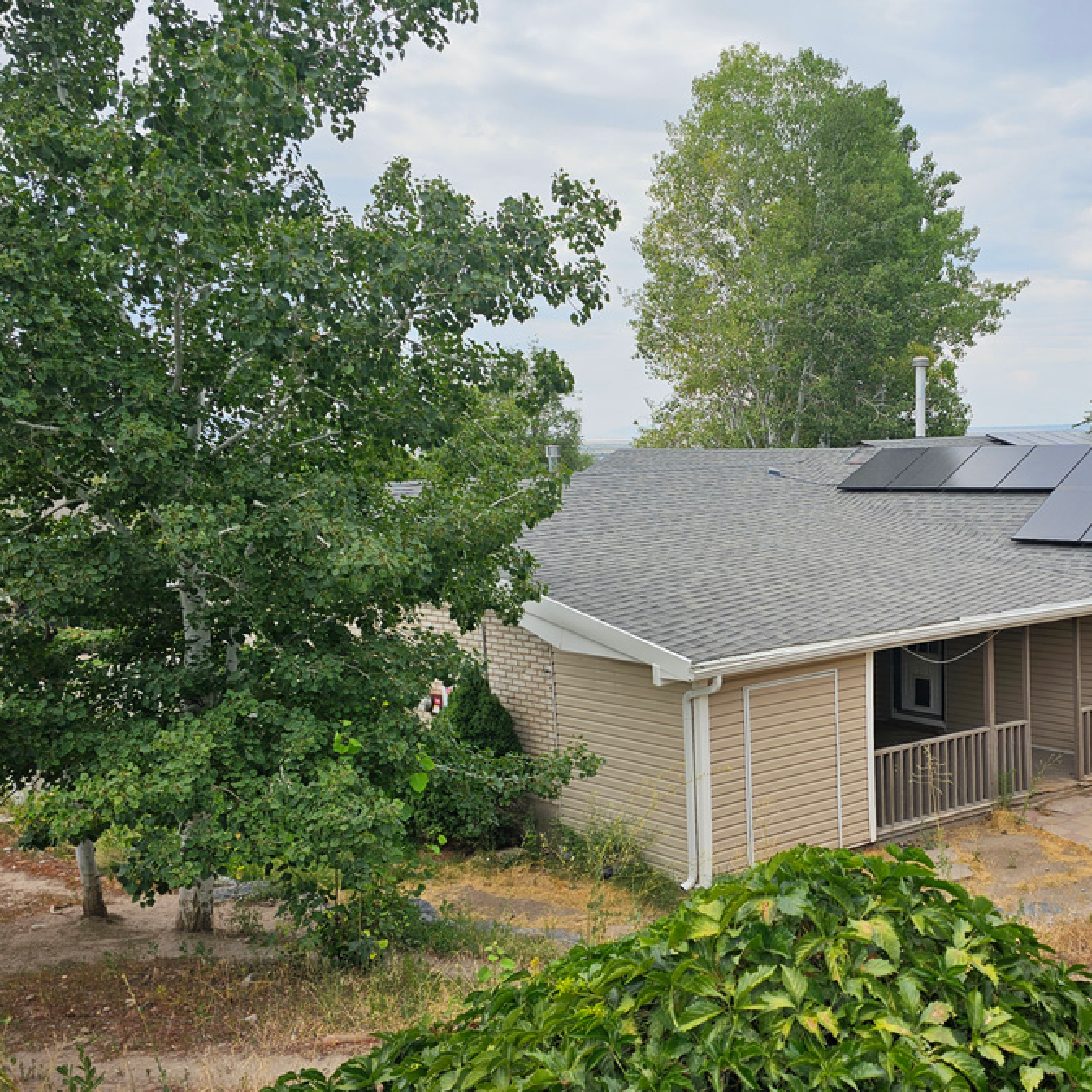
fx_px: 1106
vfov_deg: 52.4
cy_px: 619
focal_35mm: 31
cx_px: 809
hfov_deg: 50.5
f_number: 1.7
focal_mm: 6.3
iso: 10
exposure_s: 1/604
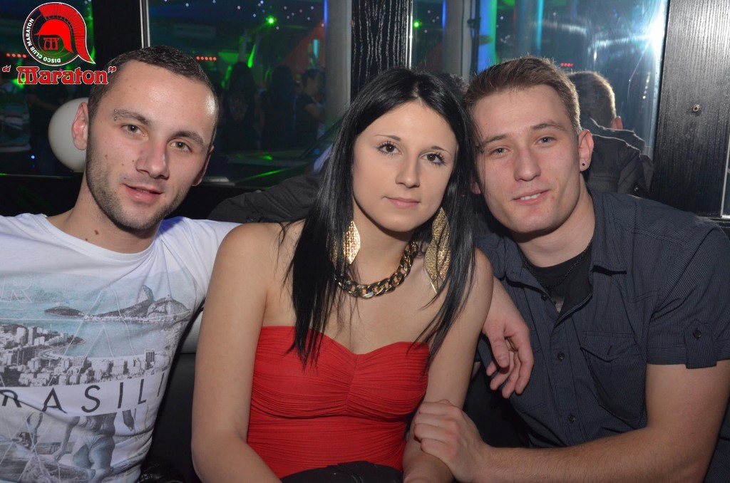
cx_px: 365
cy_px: 242
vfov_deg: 35.3
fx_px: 759
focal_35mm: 38
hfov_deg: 51.4
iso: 1000
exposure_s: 1/50
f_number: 7.1
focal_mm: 25
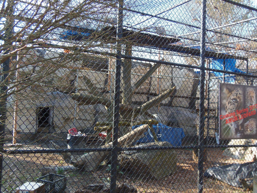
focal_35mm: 35
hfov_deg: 52.6
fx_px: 260
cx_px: 128
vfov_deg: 40.7
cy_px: 96
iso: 64
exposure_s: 1/100
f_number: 3.4
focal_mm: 6.5
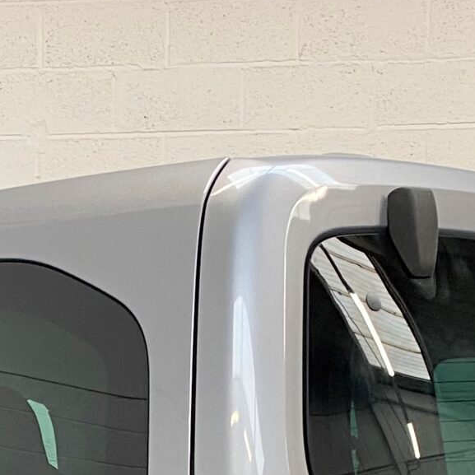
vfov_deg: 15.6
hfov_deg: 17.0
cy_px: 727
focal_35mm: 102
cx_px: 118
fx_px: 1584
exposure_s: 1/50
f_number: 1.8
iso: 100
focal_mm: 4.25
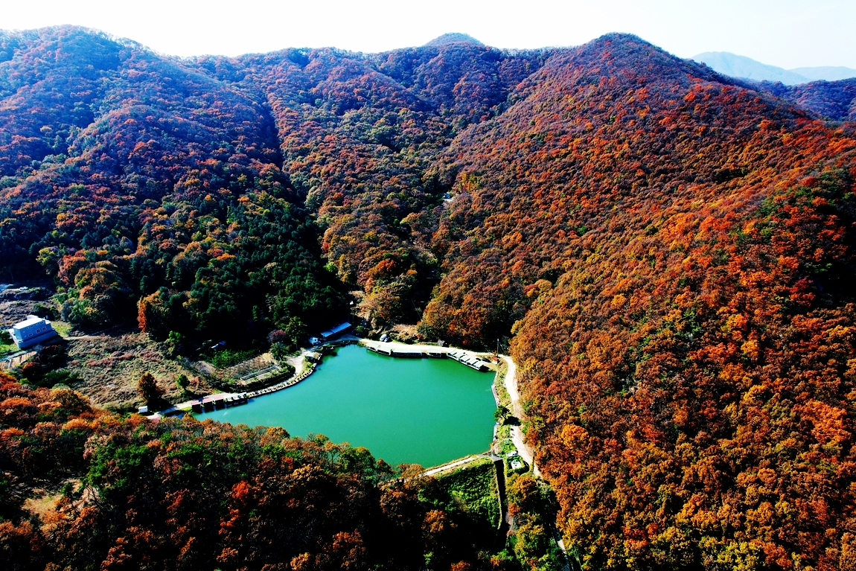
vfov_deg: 57.2
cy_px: 286
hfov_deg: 78.6
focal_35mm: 22
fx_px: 523
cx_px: 428
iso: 100
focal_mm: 8.38
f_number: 2.8
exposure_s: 1/725
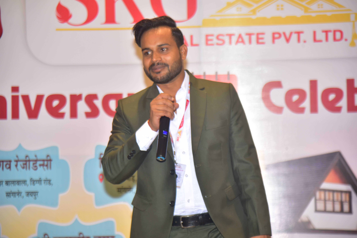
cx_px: 178
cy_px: 119
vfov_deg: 11.4
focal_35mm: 120
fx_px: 1190
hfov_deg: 17.1
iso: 800
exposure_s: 1/125
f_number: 4
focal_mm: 120
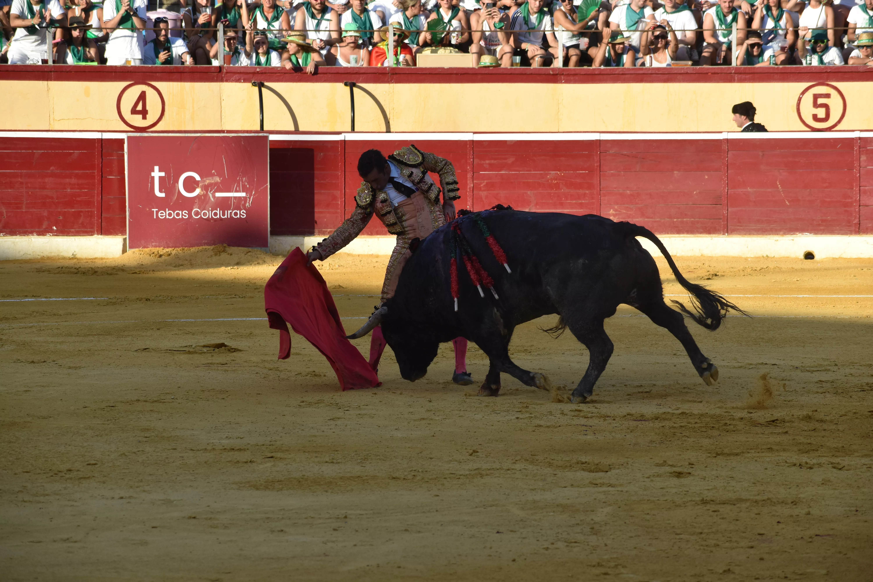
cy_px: 291
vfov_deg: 7.5
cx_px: 436
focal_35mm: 183
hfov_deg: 11.2
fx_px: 4437
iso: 400
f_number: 8
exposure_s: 1/1000
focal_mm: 122
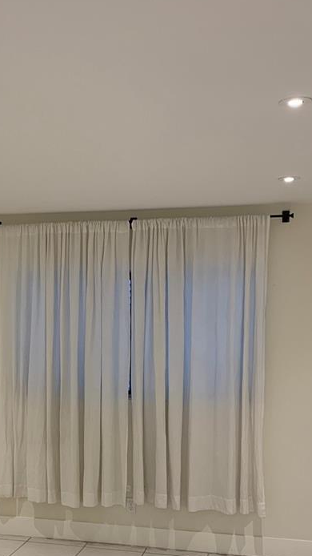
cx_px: 69
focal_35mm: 49
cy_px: 380
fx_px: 721
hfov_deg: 24.1
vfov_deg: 41.4
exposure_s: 1/60
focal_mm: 4.25
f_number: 1.8
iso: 64
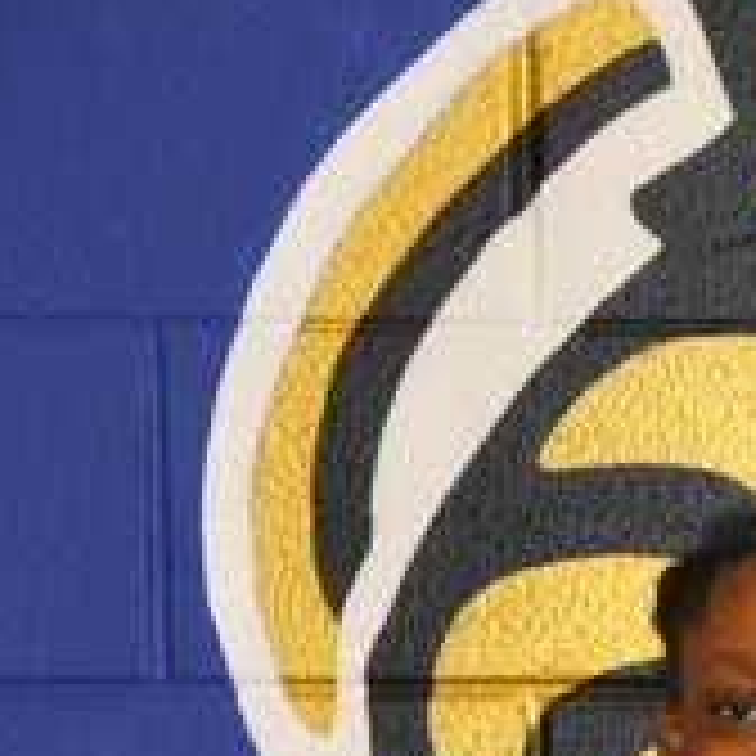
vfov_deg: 7.1
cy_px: 1022
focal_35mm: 243
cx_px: 1692
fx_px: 6004
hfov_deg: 6.9
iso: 800
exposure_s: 1/60
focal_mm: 32
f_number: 4.2
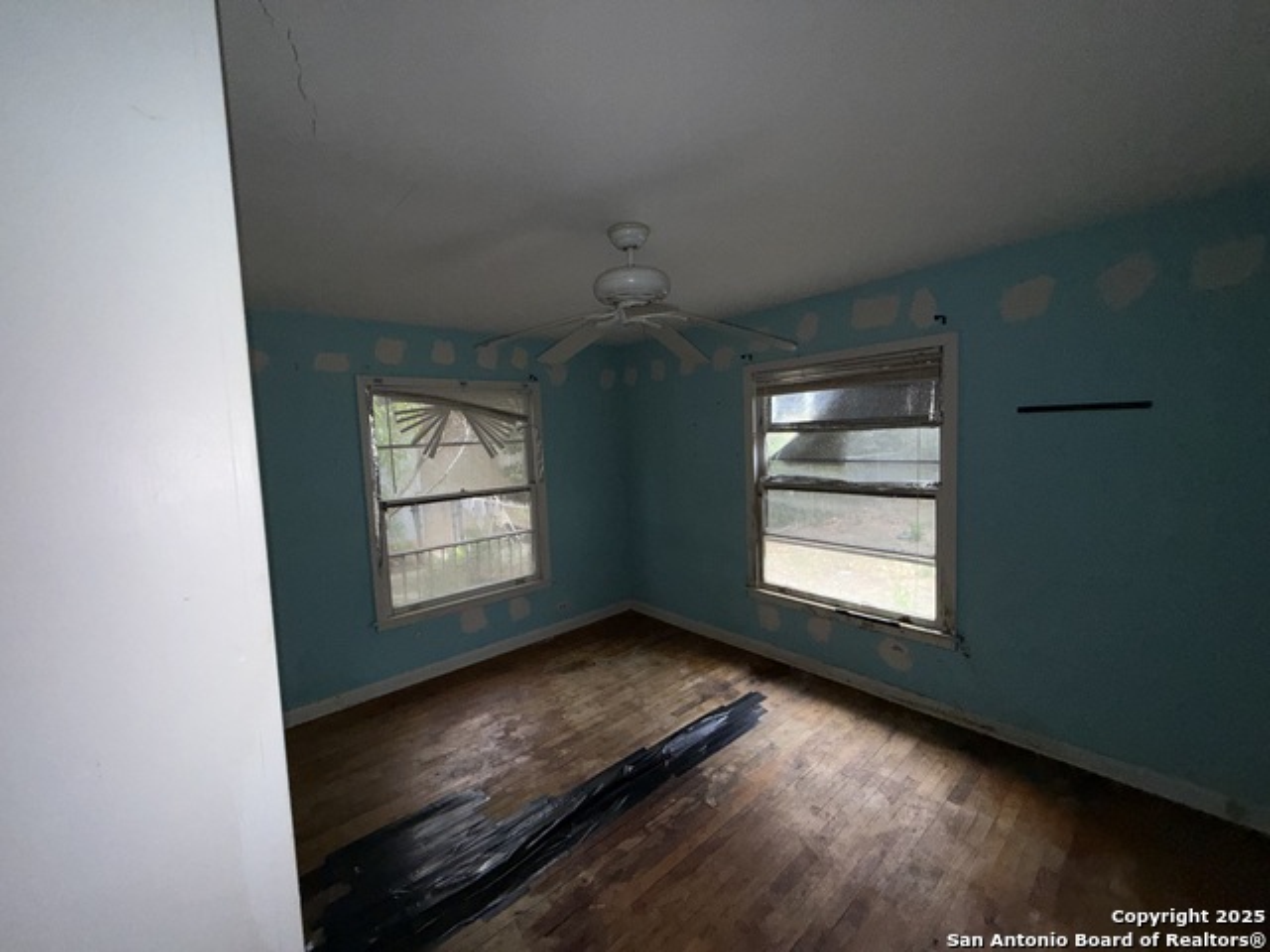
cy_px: 476
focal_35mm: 14
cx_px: 635
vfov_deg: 85.7
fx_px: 514
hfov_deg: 102.1
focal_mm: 2.22
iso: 80
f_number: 2.2
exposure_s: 1/102
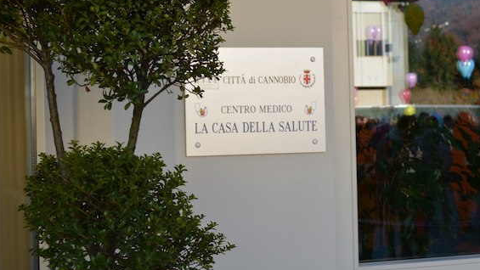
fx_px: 657
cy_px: 114
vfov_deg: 23.2
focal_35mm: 52
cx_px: 240
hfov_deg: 40.1
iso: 200
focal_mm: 29
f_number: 6.3
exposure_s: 1/160
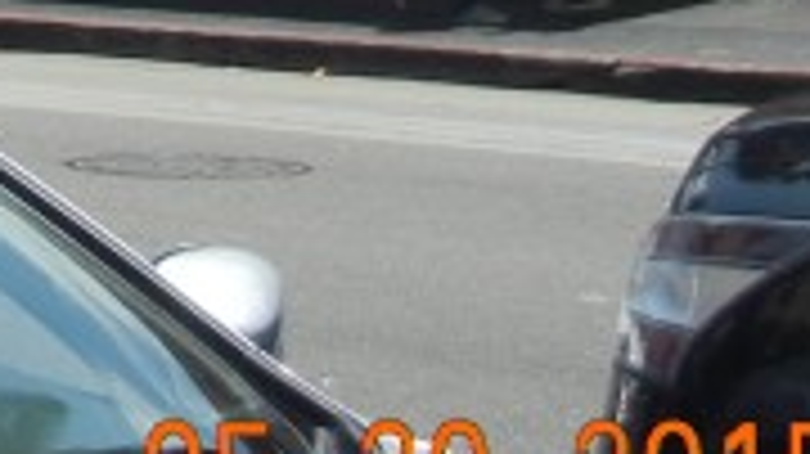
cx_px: -747
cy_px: -890
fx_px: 3993
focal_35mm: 186
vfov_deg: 6.0
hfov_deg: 10.7
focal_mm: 5.4
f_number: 7
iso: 160
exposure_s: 1/335
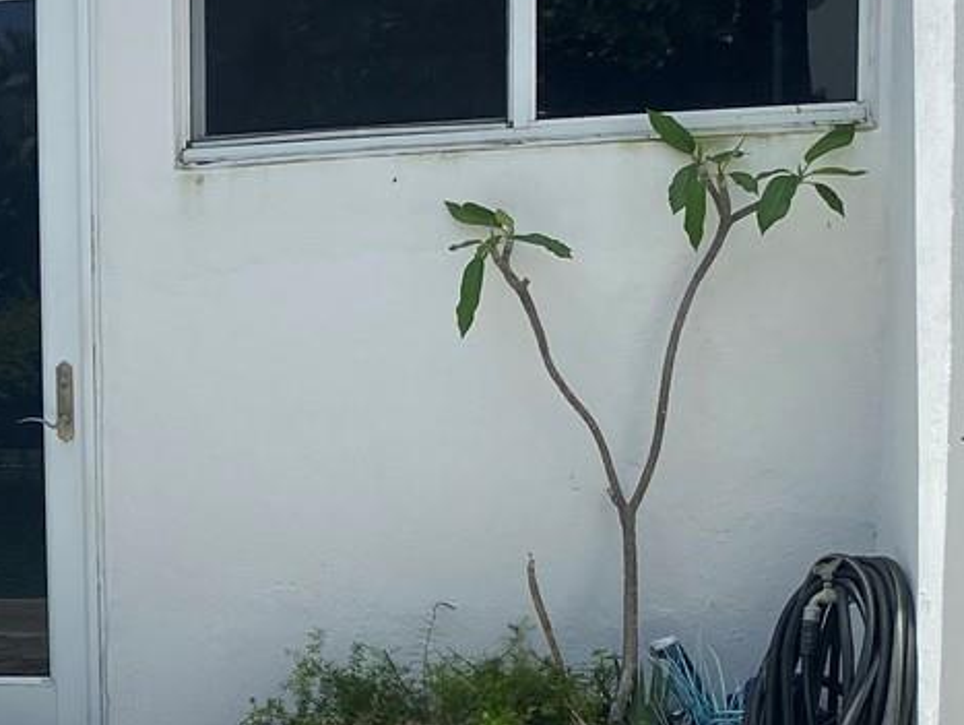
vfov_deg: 16.4
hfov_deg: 20.4
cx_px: -242
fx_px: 2480
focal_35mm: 89
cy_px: 677
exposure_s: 1/4608
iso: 32
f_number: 1.8
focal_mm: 4.25
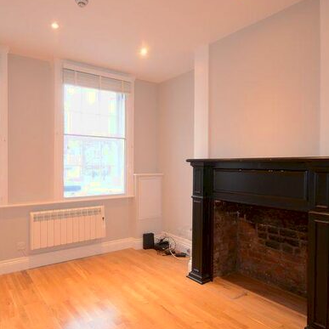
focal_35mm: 23
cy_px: 162
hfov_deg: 66.7
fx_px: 247
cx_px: 133
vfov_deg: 67.3
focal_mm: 10
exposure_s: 1/100
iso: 1100
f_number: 5
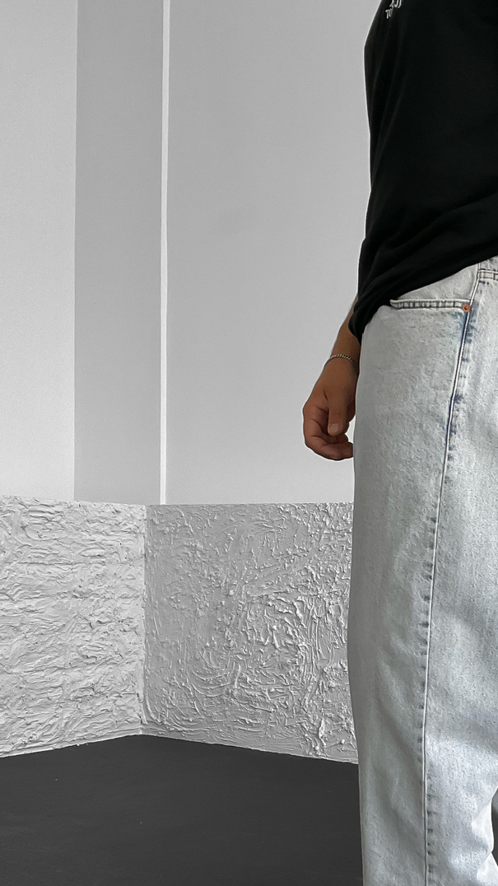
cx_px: 425
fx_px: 1104
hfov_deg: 24.8
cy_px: 624
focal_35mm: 47
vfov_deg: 42.8
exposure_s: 1/120
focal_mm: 3
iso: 50
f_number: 1.8
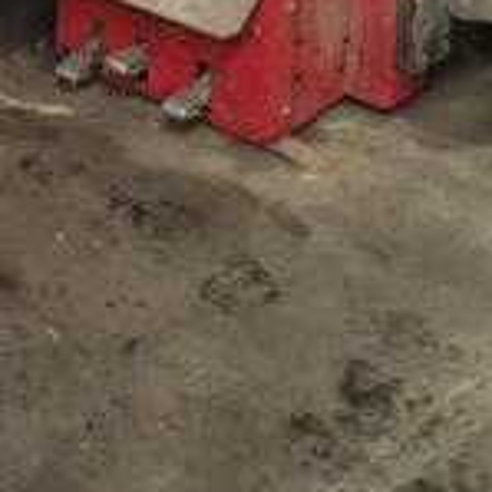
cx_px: -185
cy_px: -248
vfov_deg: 14.7
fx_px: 1769
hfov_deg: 15.0
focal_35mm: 110
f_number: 2.2
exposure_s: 1/15
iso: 250
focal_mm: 4.15
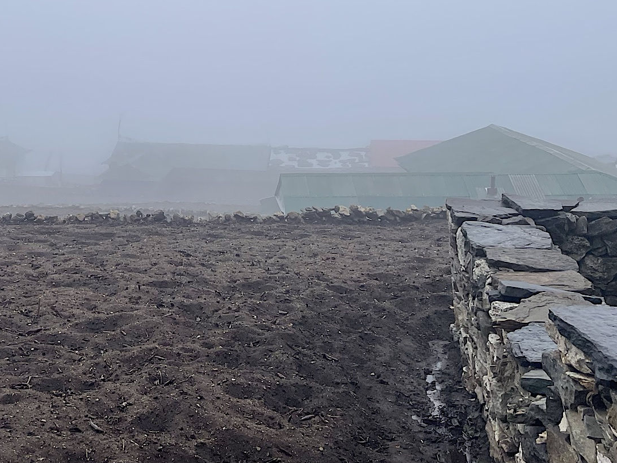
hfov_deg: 38.0
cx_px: 158
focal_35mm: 49
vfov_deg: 29.5
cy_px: 161
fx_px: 873
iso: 32
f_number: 1.6
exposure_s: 1/1416
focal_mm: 4.2
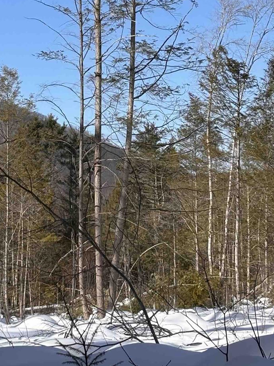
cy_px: 77
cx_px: 67
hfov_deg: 11.4
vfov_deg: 15.1
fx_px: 1373
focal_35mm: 130
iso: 40
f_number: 1.6
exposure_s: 1/3311
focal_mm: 5.96
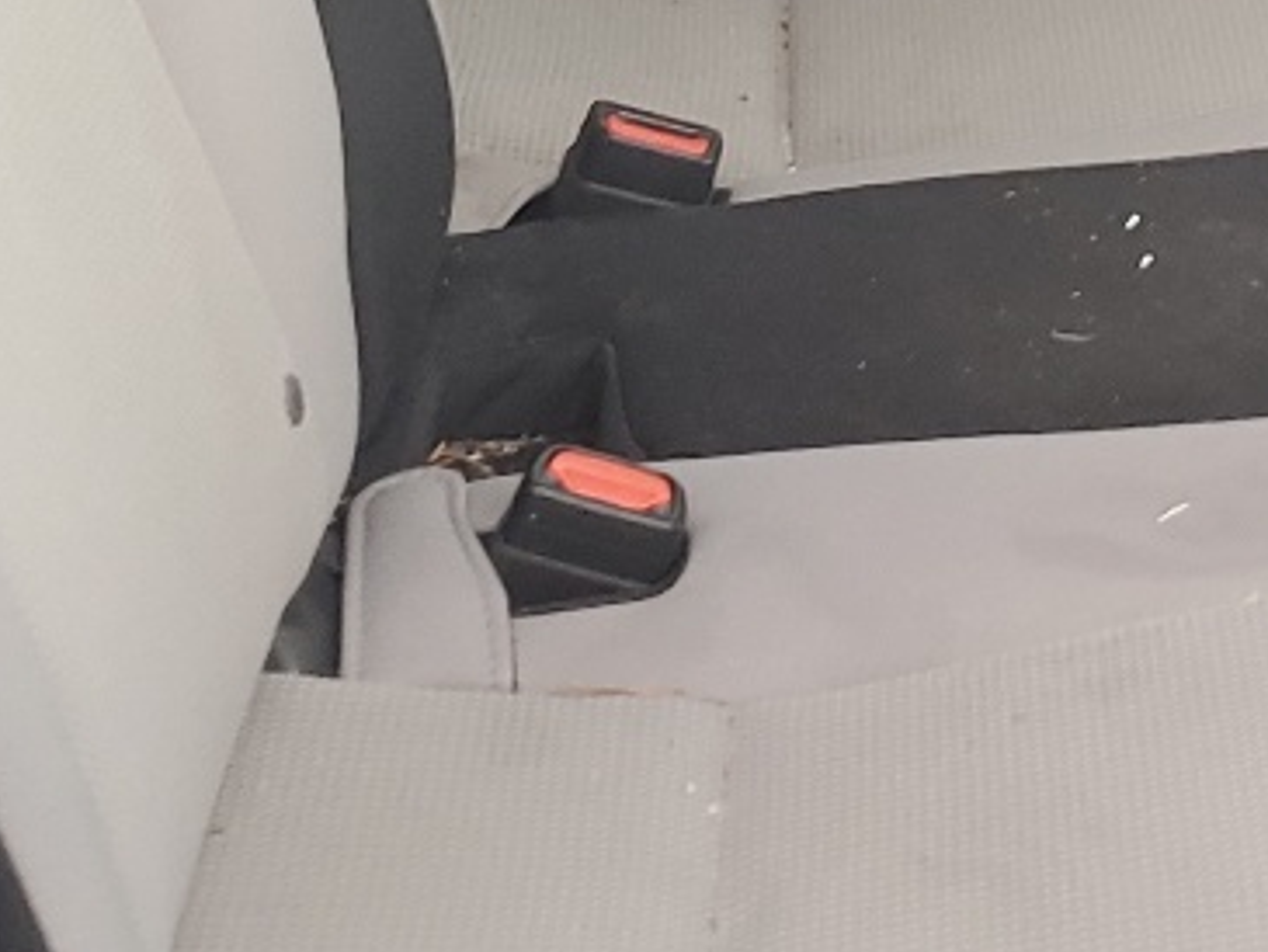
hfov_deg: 16.5
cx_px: 1535
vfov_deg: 12.6
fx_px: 4177
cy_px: -233
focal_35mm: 114
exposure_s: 1/60.2
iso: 58
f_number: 1.5
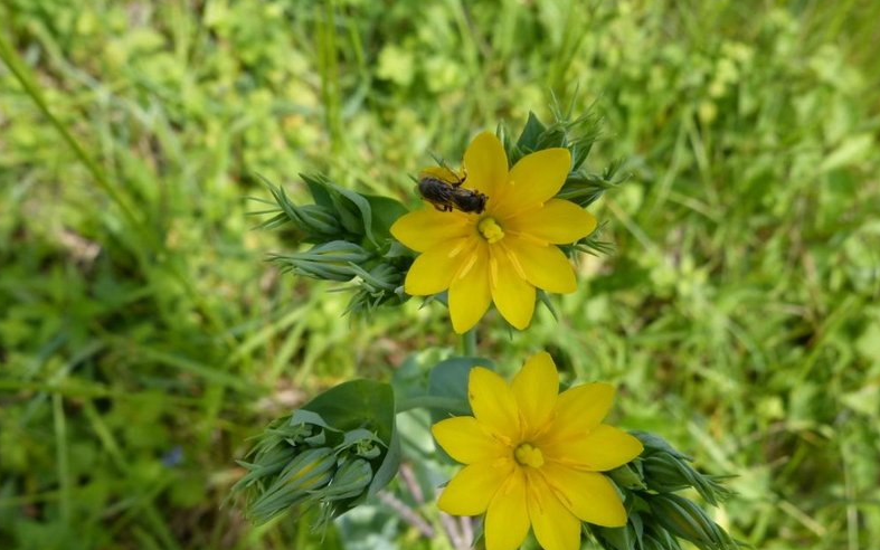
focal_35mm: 28
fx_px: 672
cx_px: 443
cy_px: 333
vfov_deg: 44.3
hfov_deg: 66.5
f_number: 4
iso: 100
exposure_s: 1/320
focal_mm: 4.5
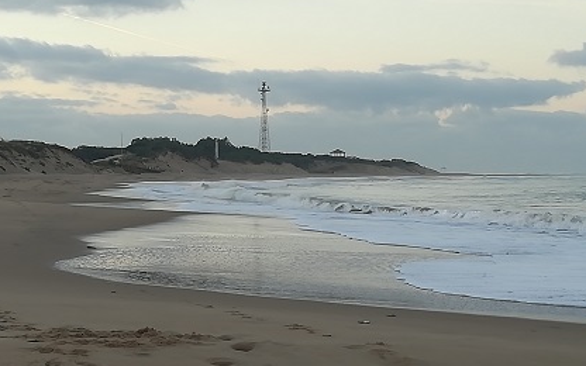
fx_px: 1405
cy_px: 202
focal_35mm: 88
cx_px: 280
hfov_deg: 23.6
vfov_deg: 14.8
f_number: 2.2
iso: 80
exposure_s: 1/100
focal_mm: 3.83
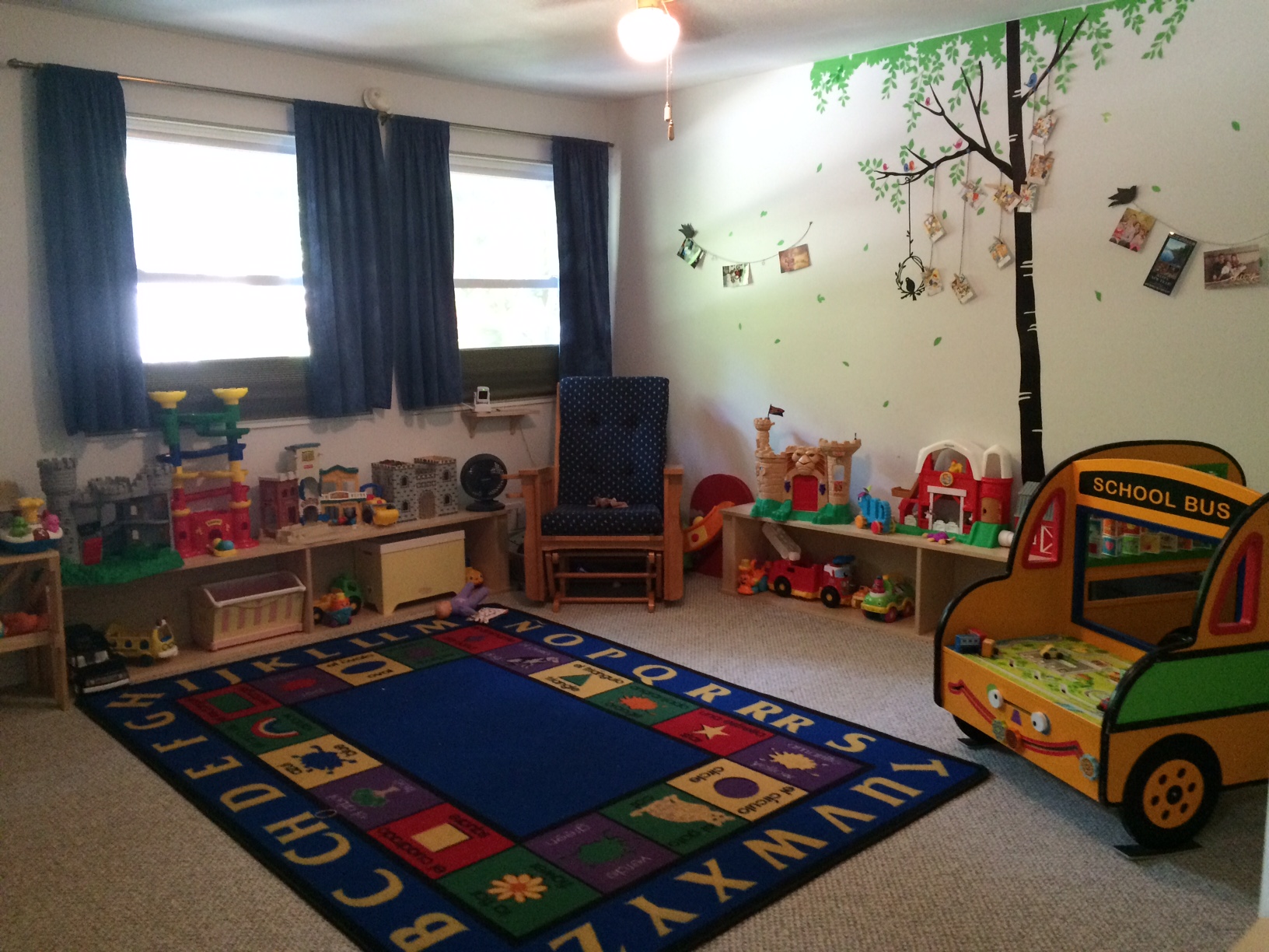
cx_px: 634
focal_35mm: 29
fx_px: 1063
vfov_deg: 48.2
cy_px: 476
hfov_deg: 61.7
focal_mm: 4.15
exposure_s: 1/24
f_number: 2.2
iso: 250
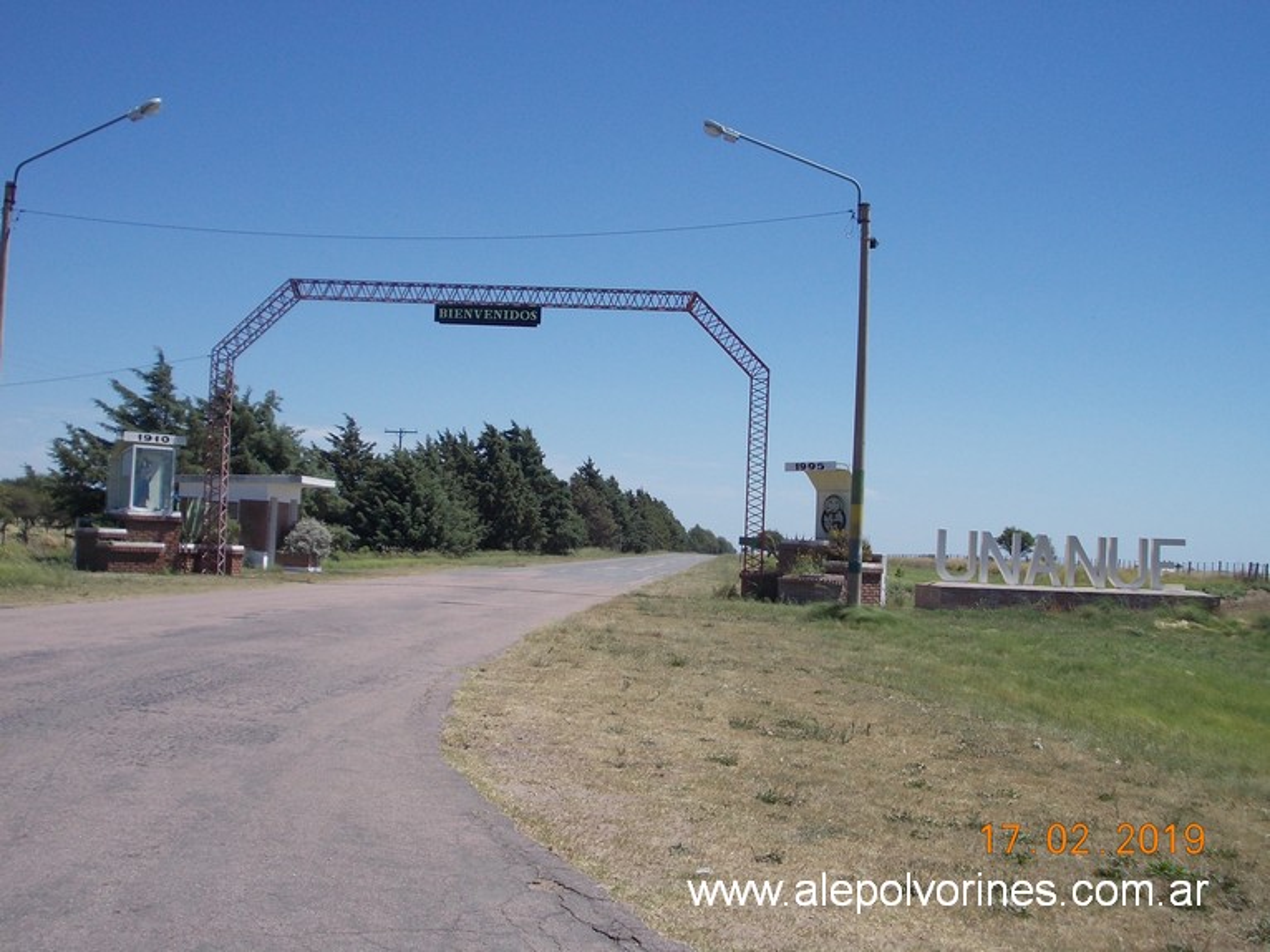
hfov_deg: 43.9
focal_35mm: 43
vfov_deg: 33.6
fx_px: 1577
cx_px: 635
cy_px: 476
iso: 80
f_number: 6.5
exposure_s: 1/400
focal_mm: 6.1
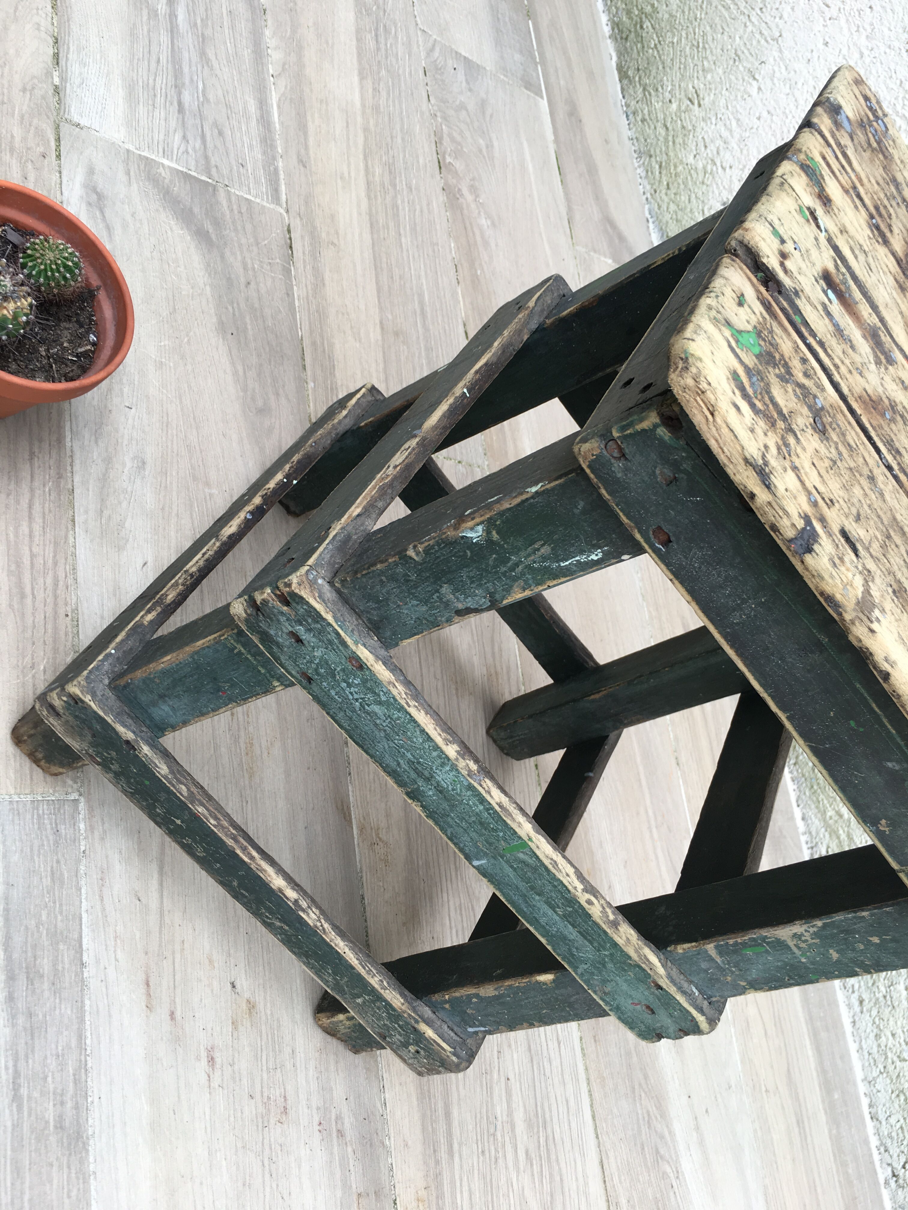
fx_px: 1014
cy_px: 605
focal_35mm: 29
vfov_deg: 61.7
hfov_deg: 48.2
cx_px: 454
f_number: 2.2
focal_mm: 4.15
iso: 25
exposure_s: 1/108
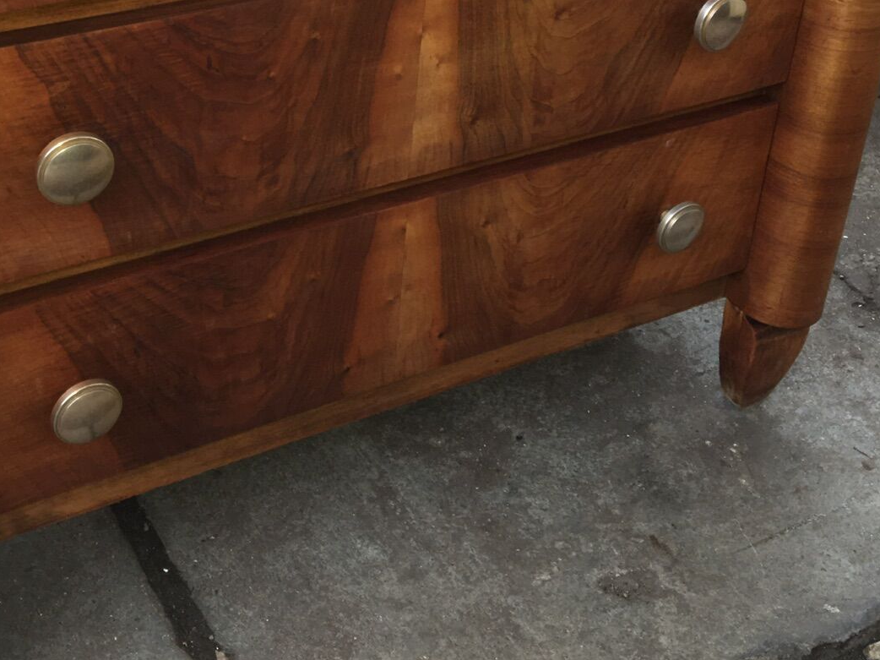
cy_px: 80
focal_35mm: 57
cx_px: 307
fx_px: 1449
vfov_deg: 25.0
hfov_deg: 33.5
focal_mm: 4.15
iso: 32
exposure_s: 1/33
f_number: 2.2
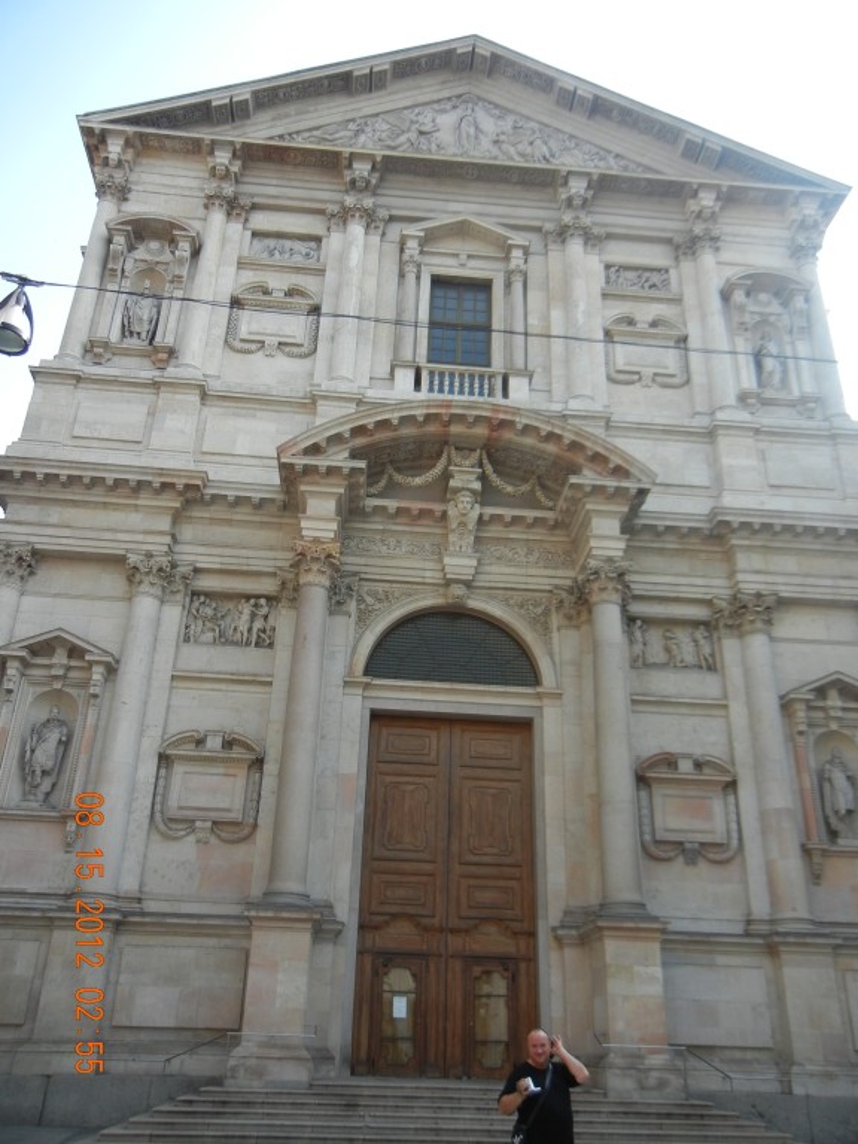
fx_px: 991
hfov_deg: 46.8
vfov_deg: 60.0
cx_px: 429
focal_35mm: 30
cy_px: 572
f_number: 3.5
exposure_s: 1/504
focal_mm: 5.4
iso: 160
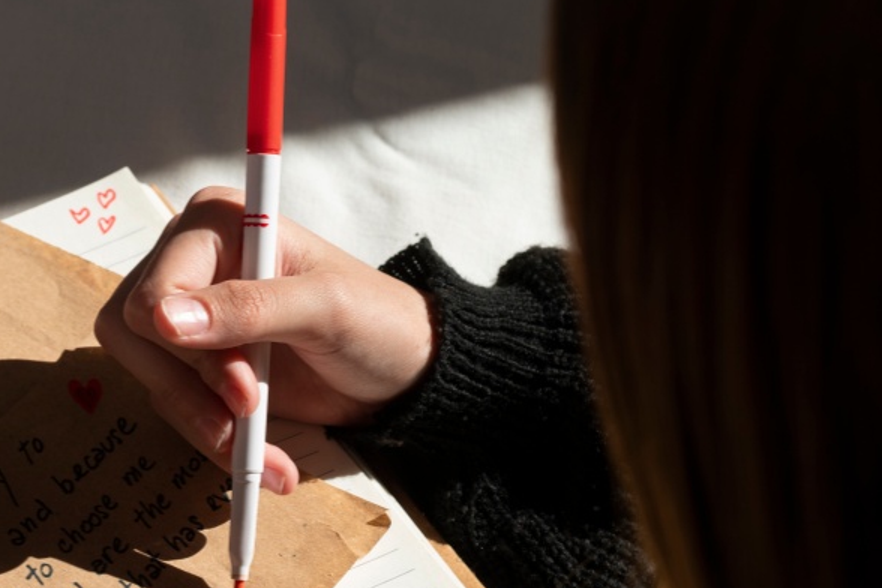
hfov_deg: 19.5
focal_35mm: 102
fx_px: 2499
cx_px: 8
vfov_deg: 13.3
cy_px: 562
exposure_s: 1/320
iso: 100
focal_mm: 50
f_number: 8
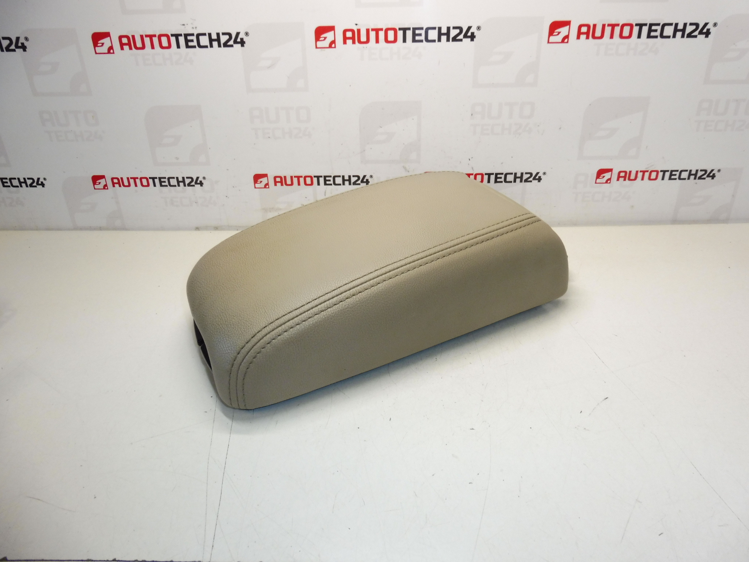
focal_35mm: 24
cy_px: 281
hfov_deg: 71.6
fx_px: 519
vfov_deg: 56.8
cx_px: 374
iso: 200
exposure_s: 1/80
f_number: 4
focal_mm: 4.3
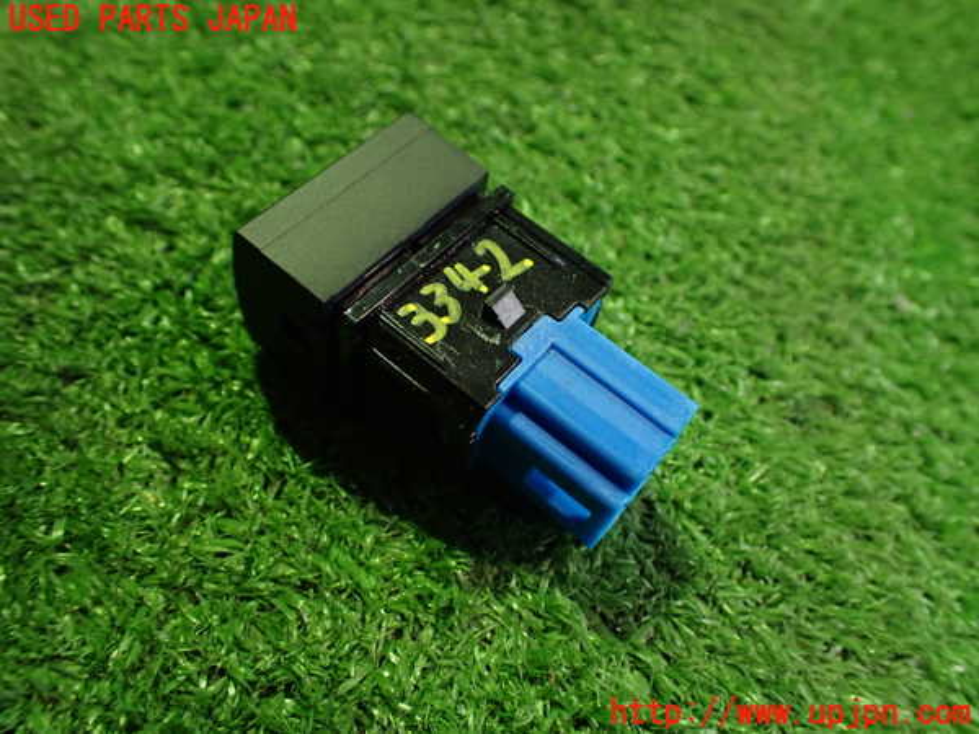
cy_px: 367
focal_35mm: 30
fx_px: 848
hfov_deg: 60.0
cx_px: 490
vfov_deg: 46.8
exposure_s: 1/40
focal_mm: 5.4
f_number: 2.3
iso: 800
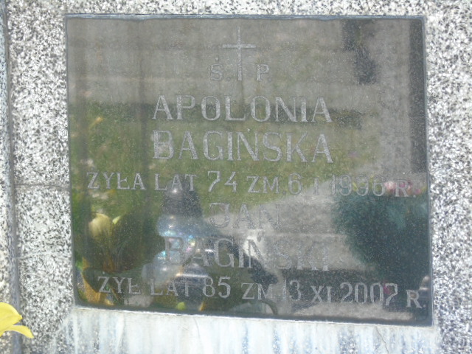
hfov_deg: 10.6
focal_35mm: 186
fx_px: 2536
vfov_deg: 8.0
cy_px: 177
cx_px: 236
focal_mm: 33
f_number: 5
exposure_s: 1/125
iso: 320
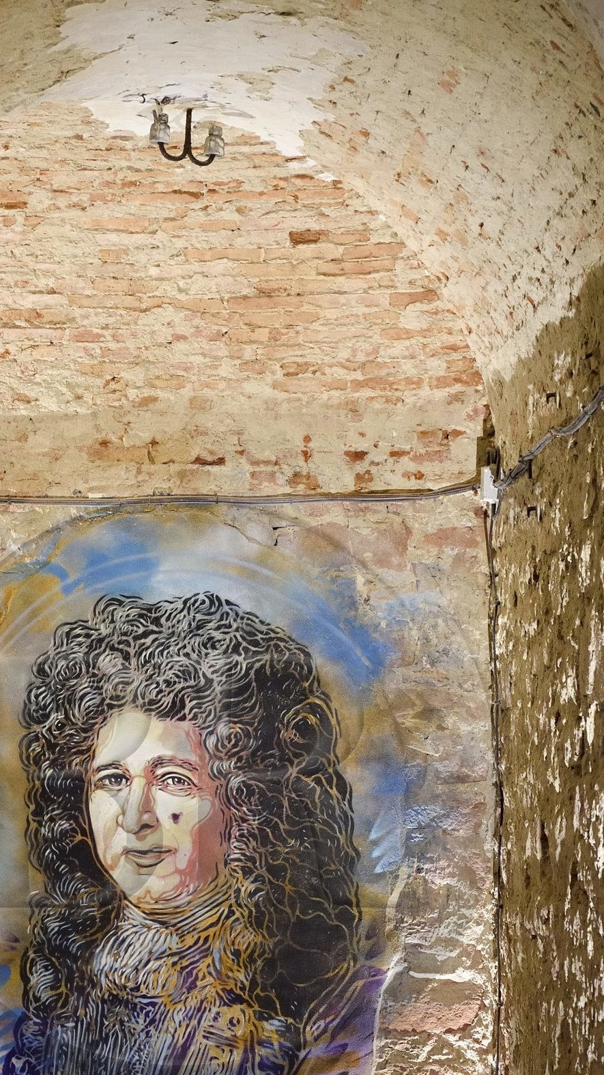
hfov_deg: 10.8
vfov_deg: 19.0
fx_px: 3190
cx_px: 179
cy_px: 783
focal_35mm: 112
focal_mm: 70
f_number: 5.6
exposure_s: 1/20
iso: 3200
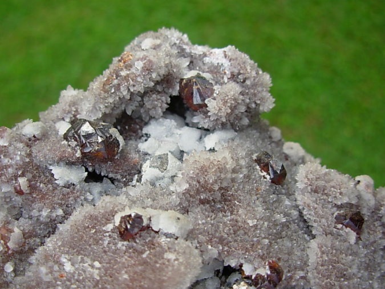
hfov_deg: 49.0
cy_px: 144
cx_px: 192
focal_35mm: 38
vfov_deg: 37.7
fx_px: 423
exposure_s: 1/264
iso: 50
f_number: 2.9
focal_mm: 6.3
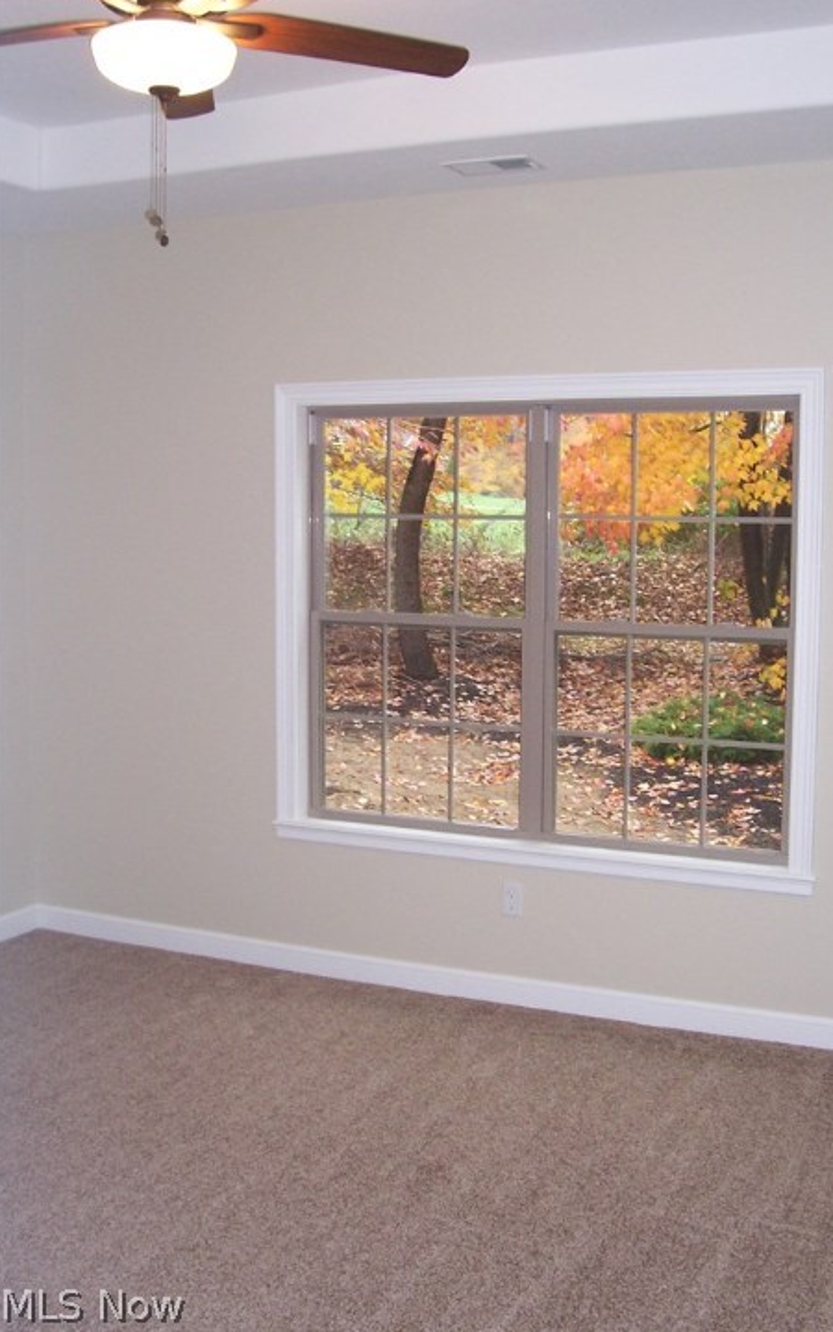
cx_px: 465
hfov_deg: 34.4
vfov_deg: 52.7
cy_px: 624
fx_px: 1343
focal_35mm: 37
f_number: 2.7
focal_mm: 5.6
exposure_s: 1/60
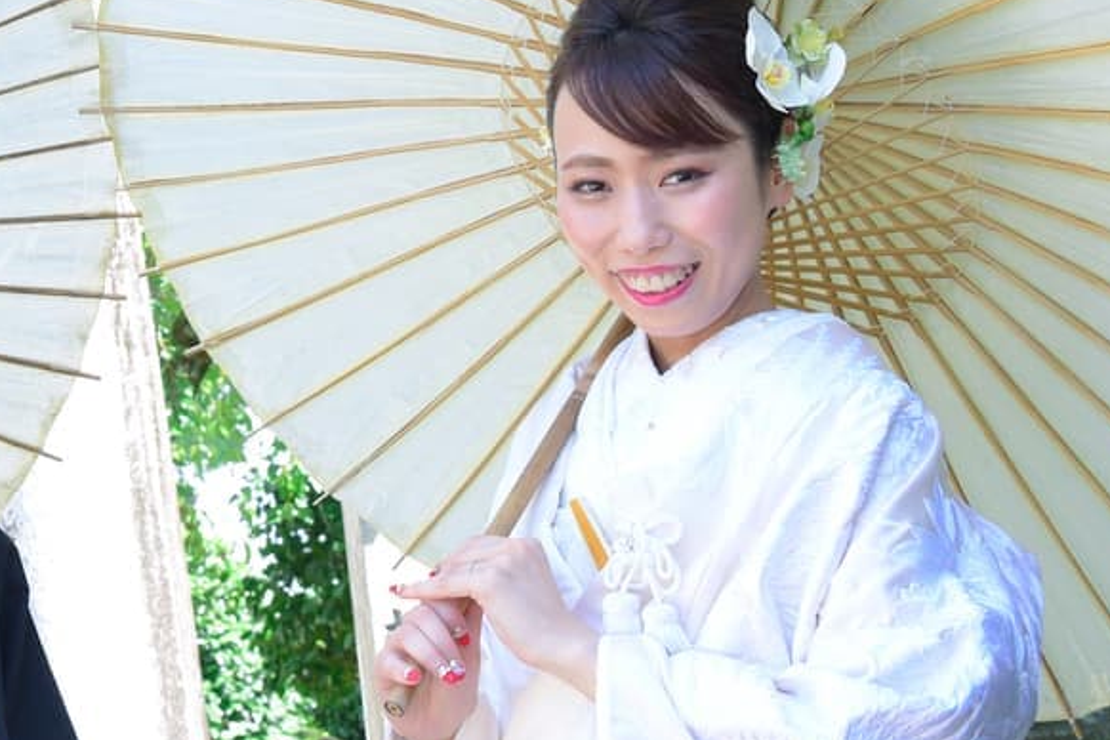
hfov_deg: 20.2
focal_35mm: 99
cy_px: 157
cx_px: 130
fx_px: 3052
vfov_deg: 13.8
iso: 1000
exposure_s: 1/200
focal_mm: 40
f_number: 8
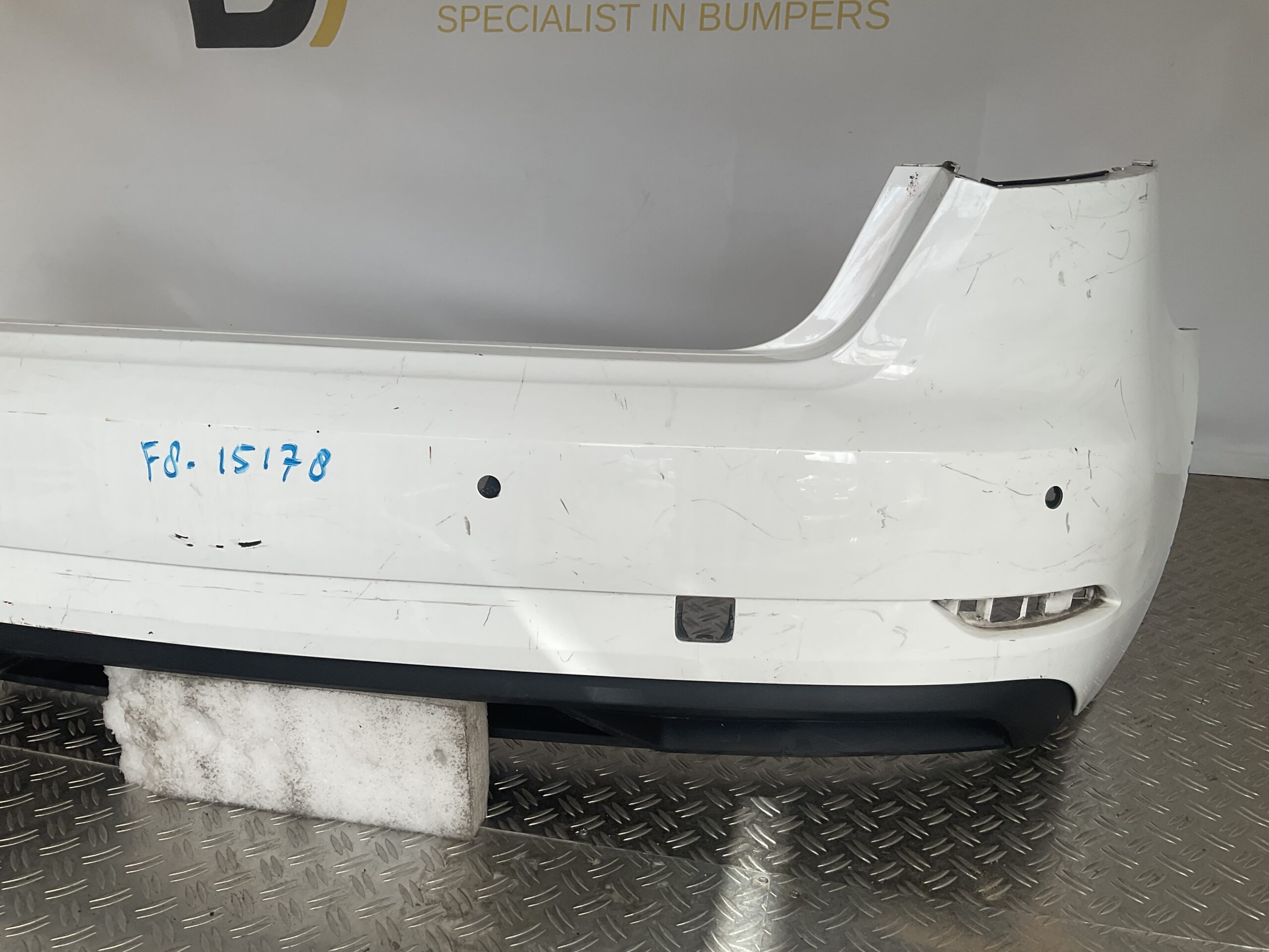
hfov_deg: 61.7
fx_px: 1063
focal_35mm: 29
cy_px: 476
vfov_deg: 48.2
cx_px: 634
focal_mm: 3
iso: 16
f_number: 1.8
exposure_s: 1/344
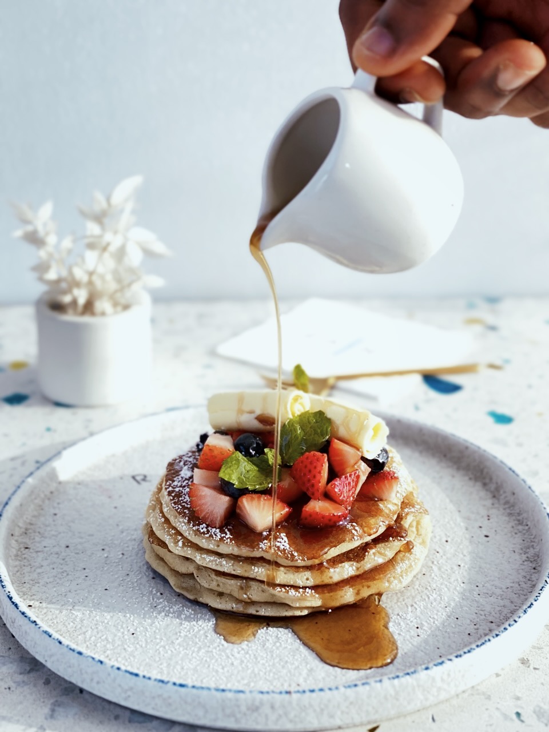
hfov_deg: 28.0
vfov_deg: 36.8
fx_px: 1100
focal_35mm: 52
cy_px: 366
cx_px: 274
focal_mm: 6
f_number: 2
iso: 80
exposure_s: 1/120
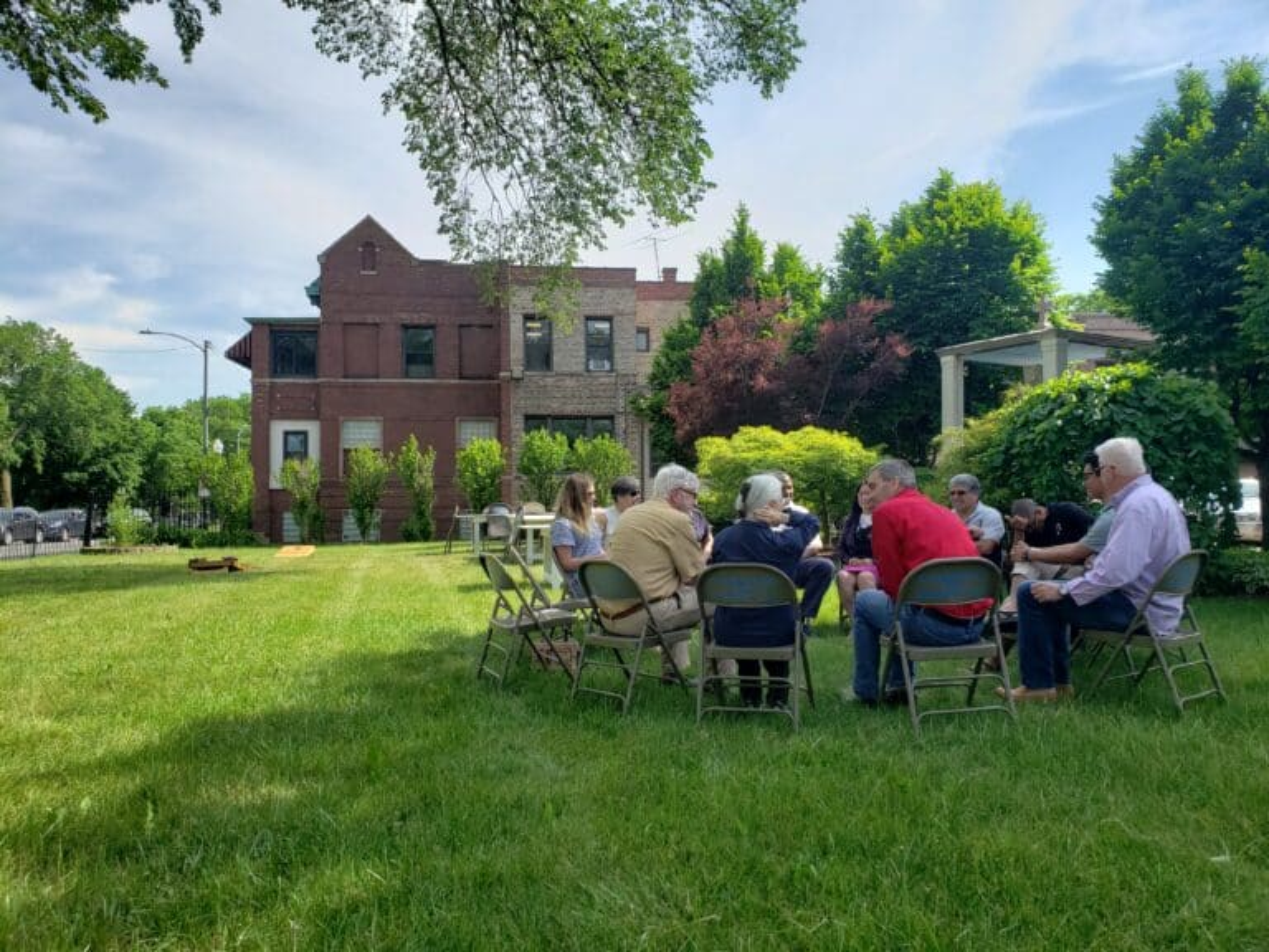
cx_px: 634
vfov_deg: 53.1
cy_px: 476
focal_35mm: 26
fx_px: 953
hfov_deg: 67.3
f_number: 2.4
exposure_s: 1/1308
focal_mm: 4.3
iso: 50
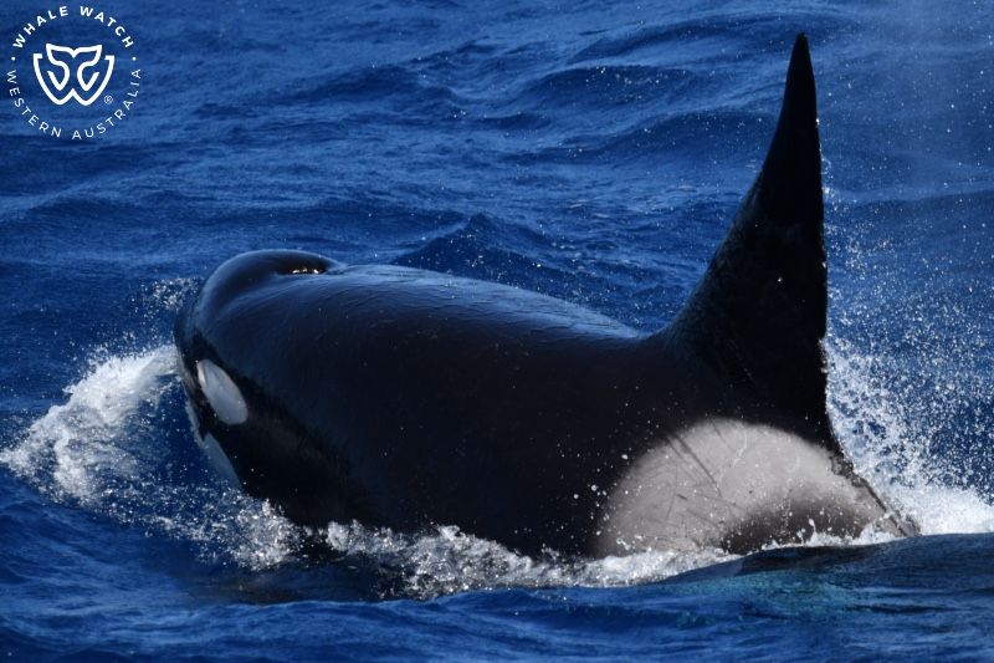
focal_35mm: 420
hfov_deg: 4.9
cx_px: 497
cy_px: 332
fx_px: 11594
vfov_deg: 3.3
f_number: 6
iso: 1100
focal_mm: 420
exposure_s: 1/8000
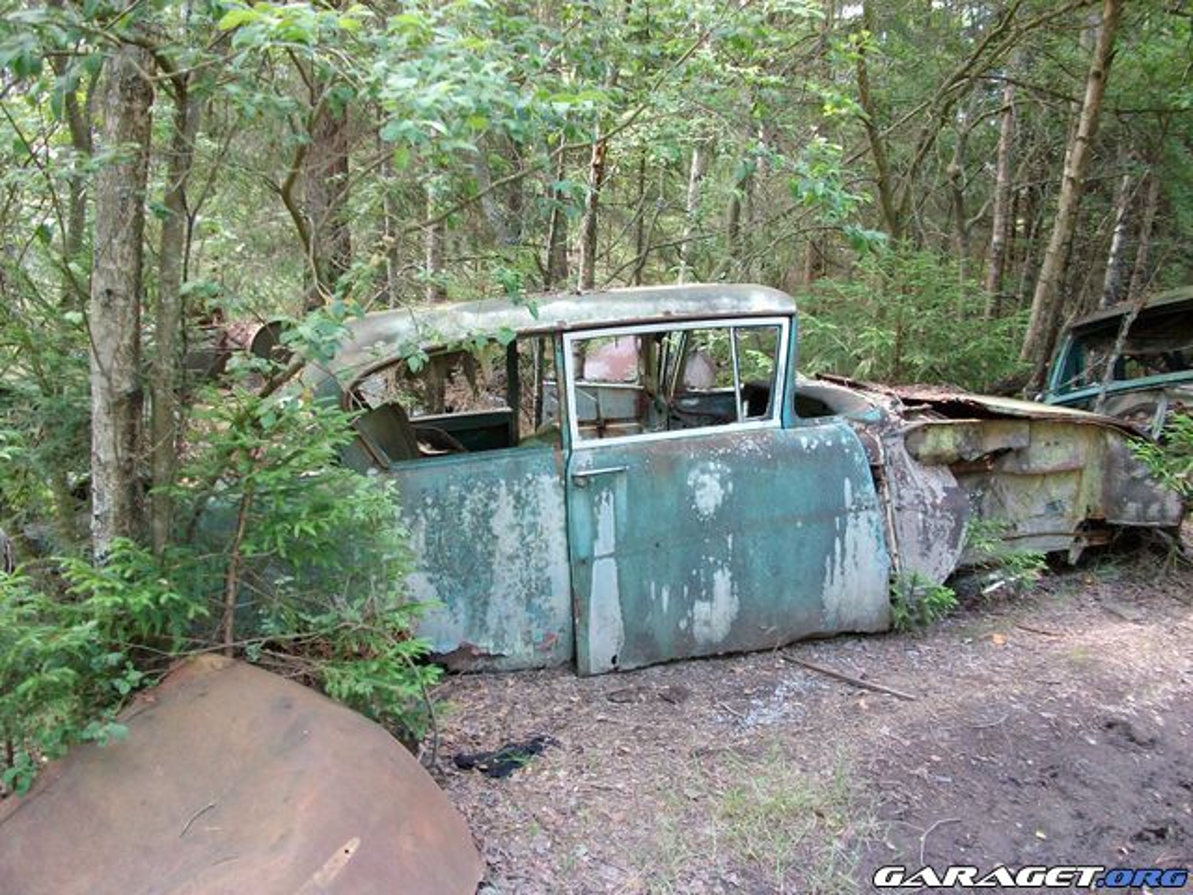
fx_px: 1103
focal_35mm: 32
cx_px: 596
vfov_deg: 44.2
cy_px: 448
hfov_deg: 56.8
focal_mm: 5.7
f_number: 2.9
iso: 159
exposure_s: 1/40
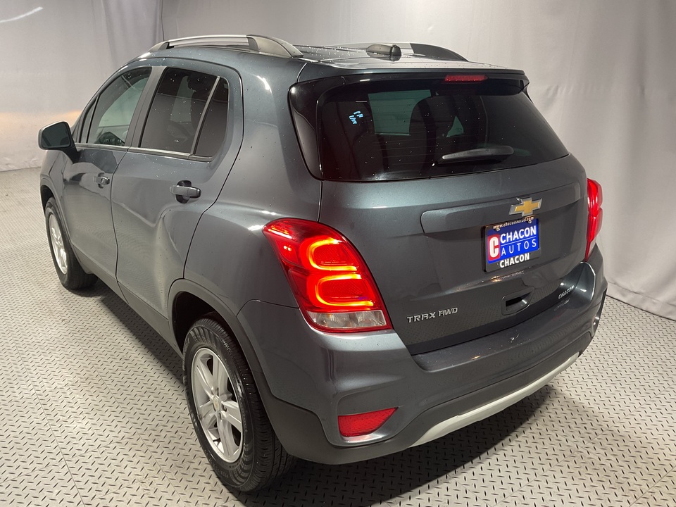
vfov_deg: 48.2
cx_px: 338
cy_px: 254
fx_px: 566
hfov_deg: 61.7
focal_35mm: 29
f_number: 1.8
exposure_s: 1/60
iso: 80
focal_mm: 3
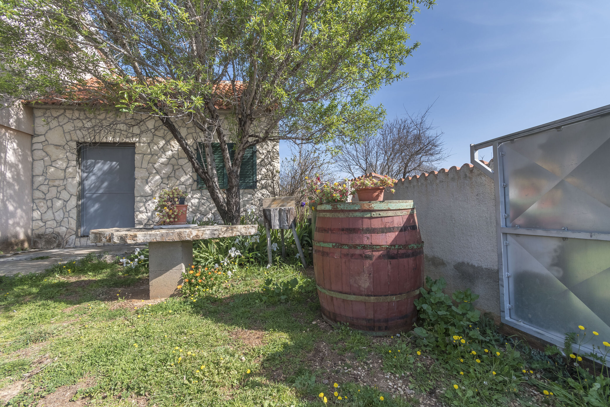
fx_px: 254
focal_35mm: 15
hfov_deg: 100.4
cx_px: 305
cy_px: 204
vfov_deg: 77.3
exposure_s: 1/250
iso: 200
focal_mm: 10
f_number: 10
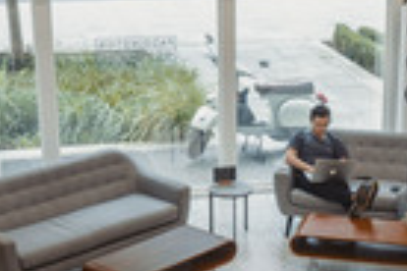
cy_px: 219
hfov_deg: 20.5
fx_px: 1108
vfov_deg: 13.9
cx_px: 348
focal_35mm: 98
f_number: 16
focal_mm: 18
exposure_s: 4
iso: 100
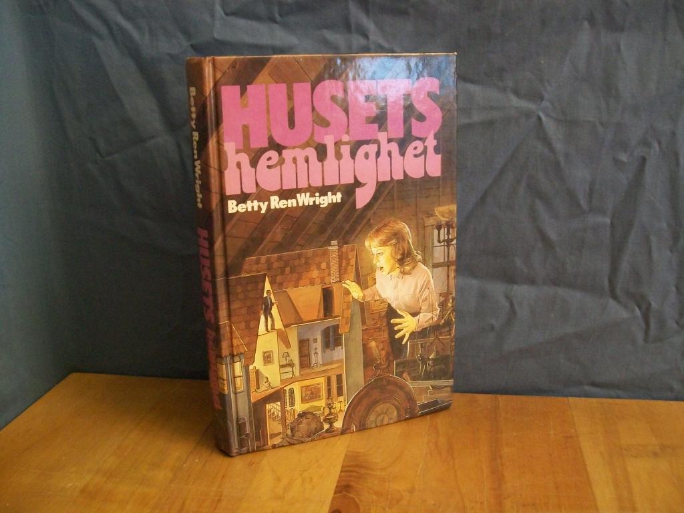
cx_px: 342
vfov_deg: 39.7
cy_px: 256
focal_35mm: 36
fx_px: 711
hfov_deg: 51.4
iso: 200
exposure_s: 1/8
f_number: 2.7
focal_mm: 6
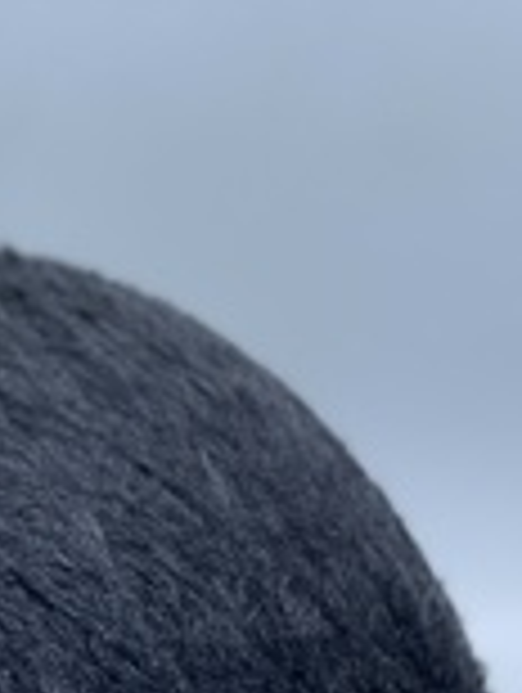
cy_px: 765
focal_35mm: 199
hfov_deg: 7.4
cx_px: -72
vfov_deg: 9.8
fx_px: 3990
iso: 25
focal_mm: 7.5
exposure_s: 1/121
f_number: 2.2
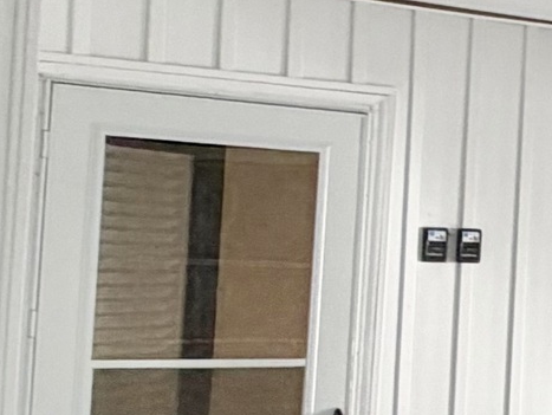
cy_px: 222
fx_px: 1468
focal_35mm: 92
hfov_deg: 14.8
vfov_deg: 16.1
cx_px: 1271
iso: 200
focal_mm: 2.22
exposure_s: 1/121
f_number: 2.2
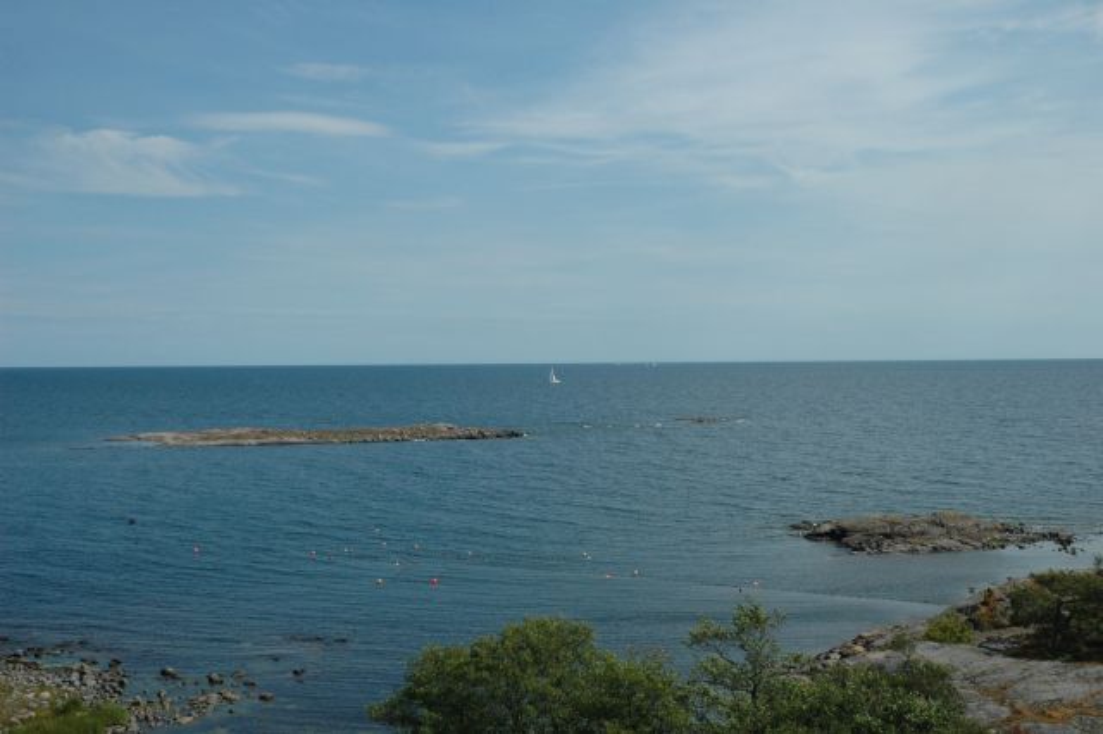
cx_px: 552
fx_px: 1424
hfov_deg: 42.3
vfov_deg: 28.9
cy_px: 367
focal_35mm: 46
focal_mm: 31
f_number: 14
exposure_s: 1/800
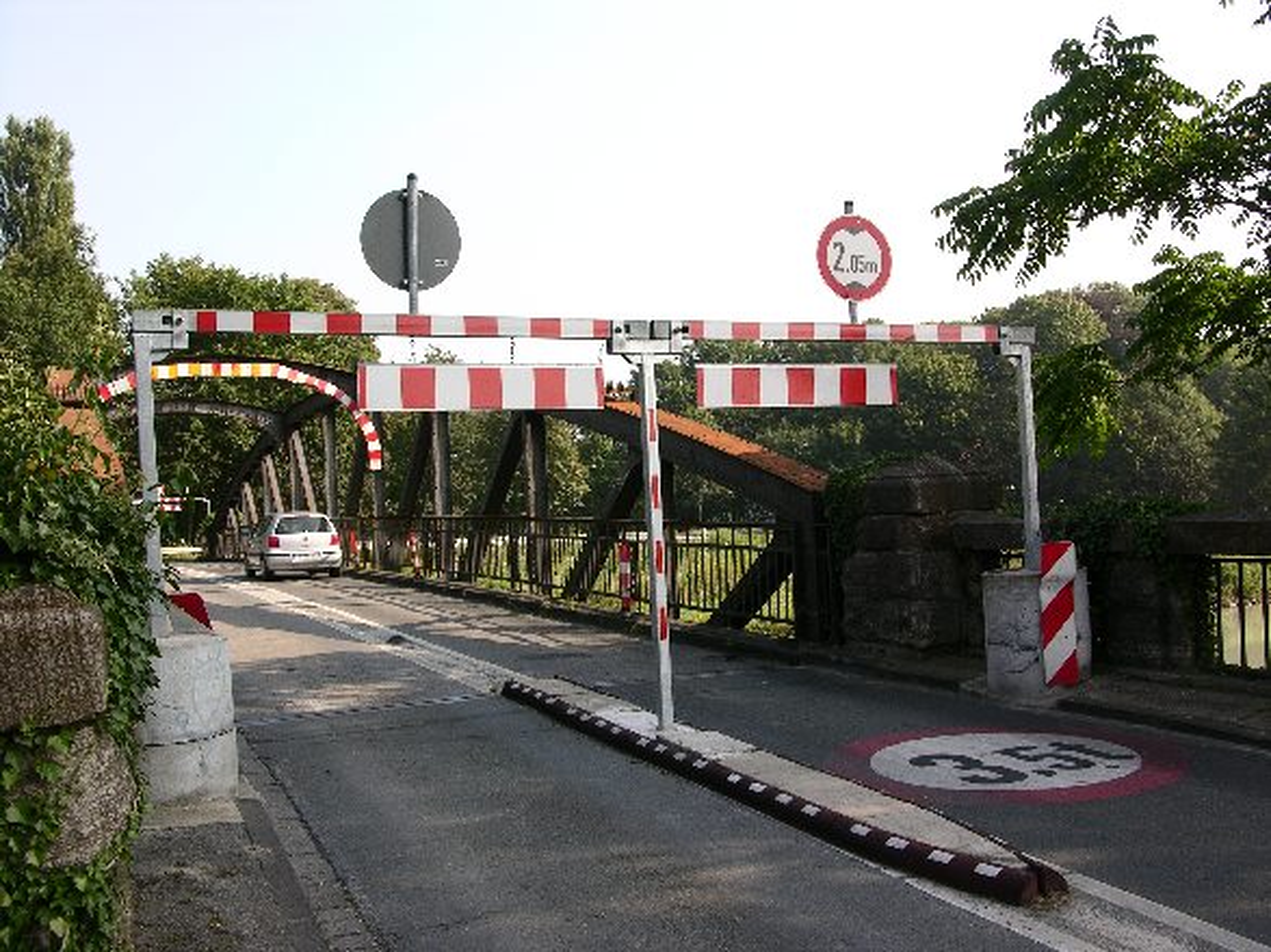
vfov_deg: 40.7
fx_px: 1285
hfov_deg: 52.6
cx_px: 636
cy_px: 476
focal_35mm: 35
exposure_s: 1/73.4
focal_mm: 8.9
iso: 50
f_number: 7.1
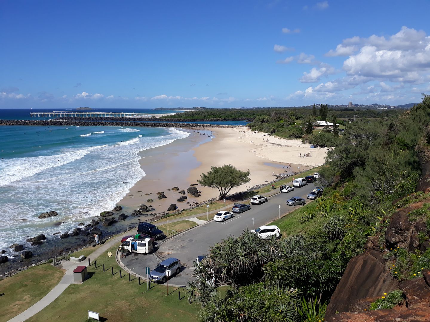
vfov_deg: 51.4
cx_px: 215
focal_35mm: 27
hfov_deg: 65.3
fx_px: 335
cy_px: 161
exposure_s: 1/2591
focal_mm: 3.71
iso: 40
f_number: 1.7
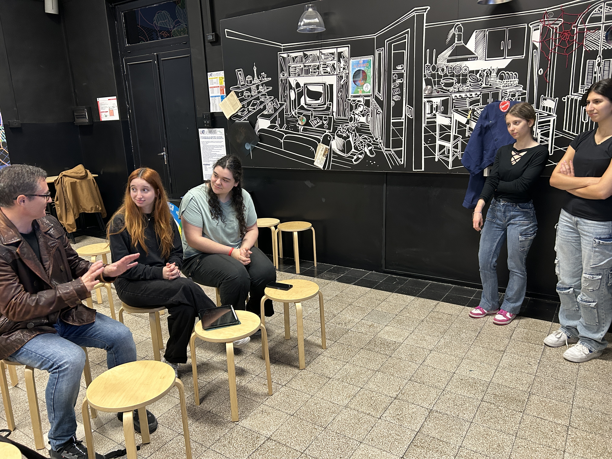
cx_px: 306
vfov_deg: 53.1
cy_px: 230
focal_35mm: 26
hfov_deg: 67.3
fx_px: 460
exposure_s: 1/47
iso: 250
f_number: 1.5
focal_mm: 5.7
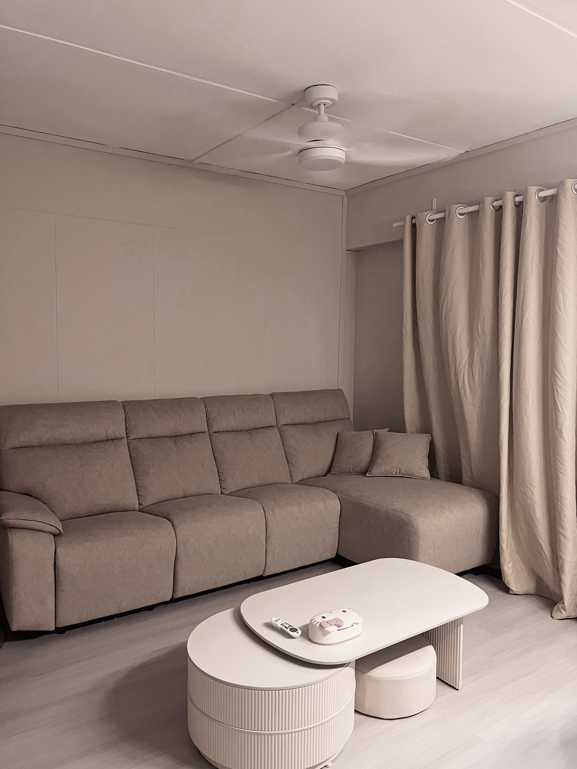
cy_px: 384
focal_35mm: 27
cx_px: 295
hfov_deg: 51.3
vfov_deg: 65.3
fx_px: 600
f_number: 1.5
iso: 500
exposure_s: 1/50
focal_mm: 5.7
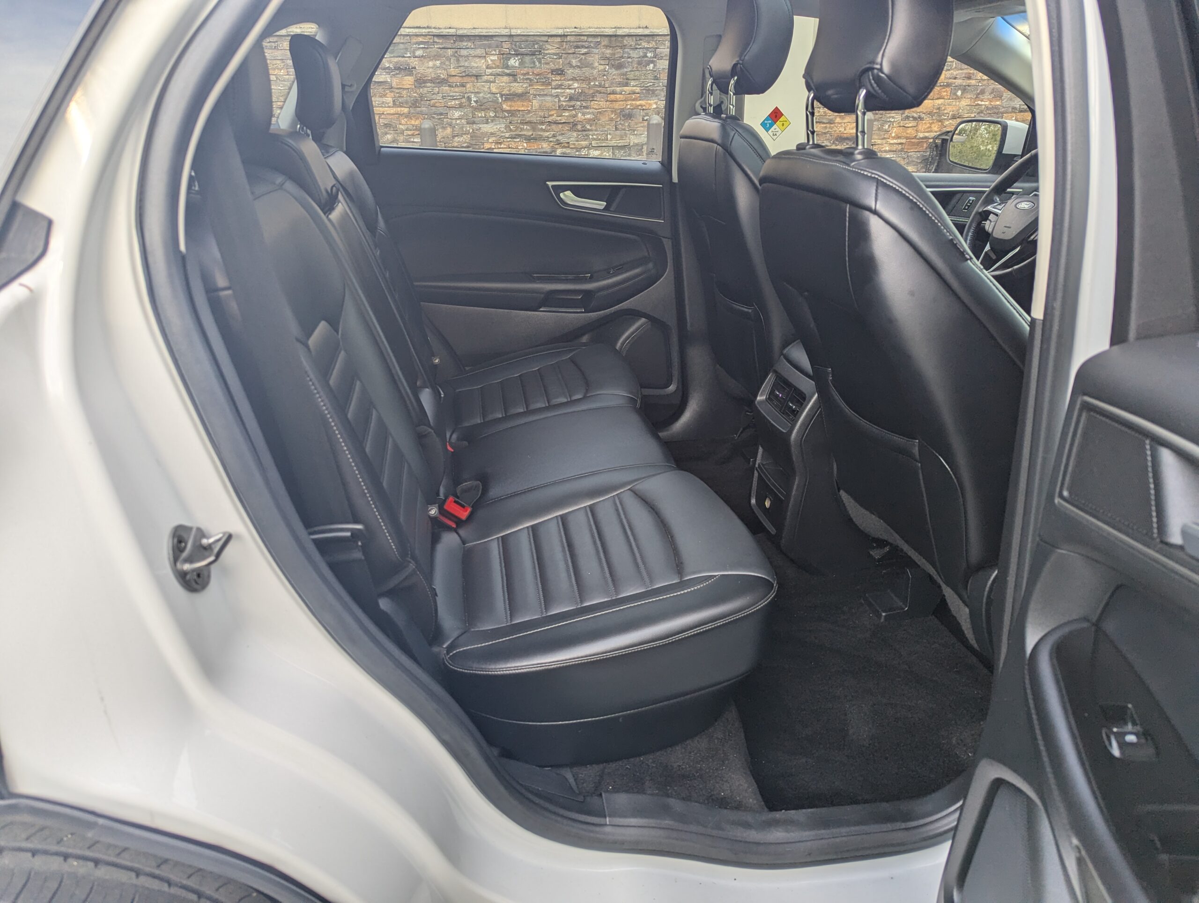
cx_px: 600
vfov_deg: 56.9
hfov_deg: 71.5
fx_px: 833
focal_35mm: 24
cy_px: 452
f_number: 1.85
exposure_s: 1/190
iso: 44
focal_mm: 6.81
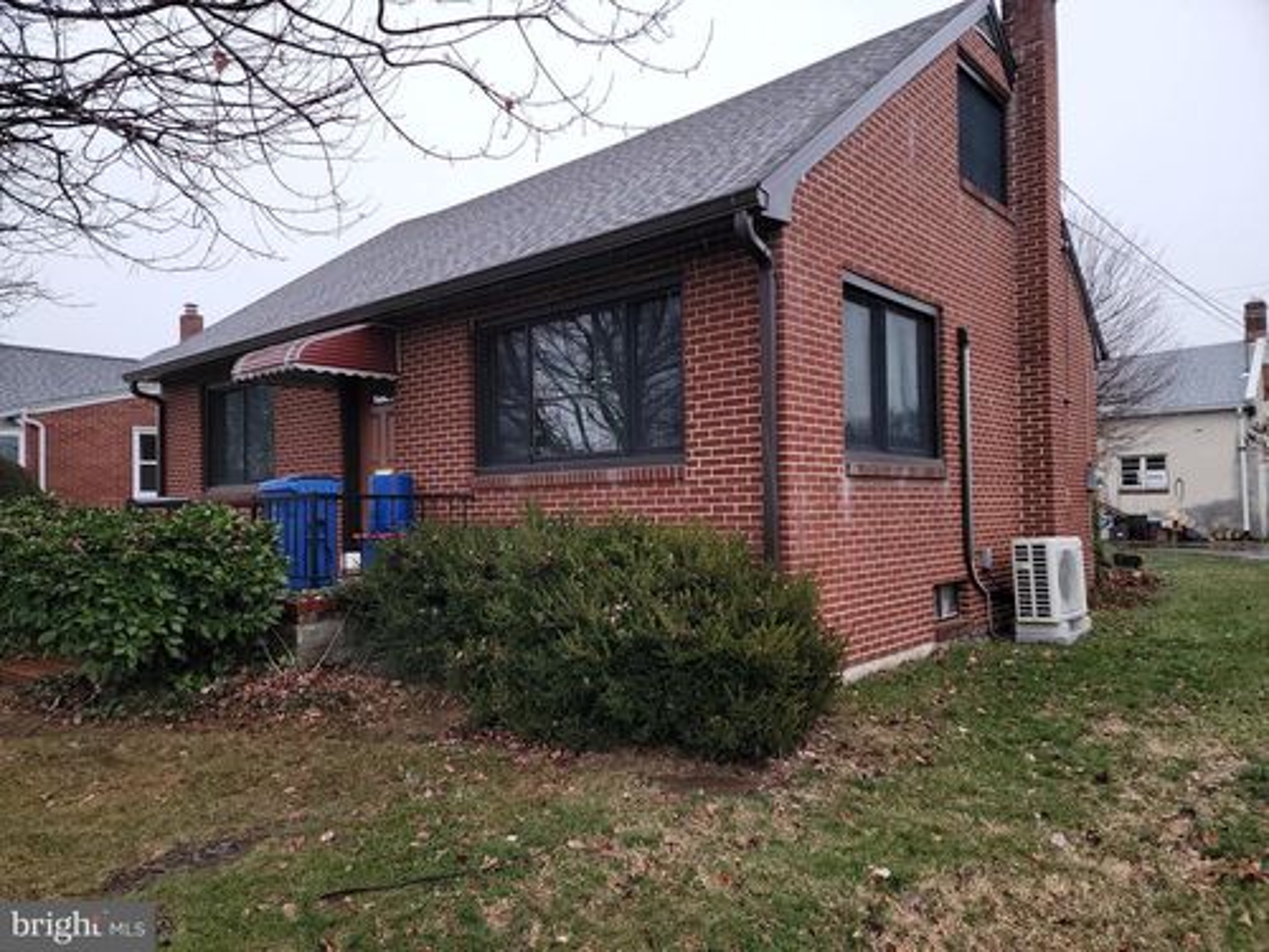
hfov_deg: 71.6
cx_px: 634
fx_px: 880
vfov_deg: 56.8
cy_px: 476
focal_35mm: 24
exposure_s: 1/60
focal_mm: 6.7
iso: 40
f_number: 1.8
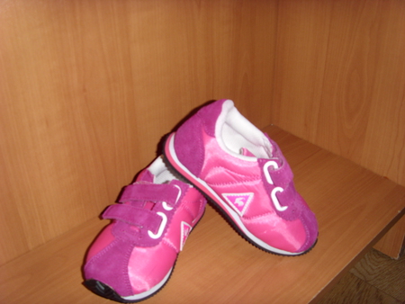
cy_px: 152
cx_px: 202
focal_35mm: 31
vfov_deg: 45.5
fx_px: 363
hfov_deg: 58.3
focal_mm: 6.3
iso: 50
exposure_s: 1/30
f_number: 3.5
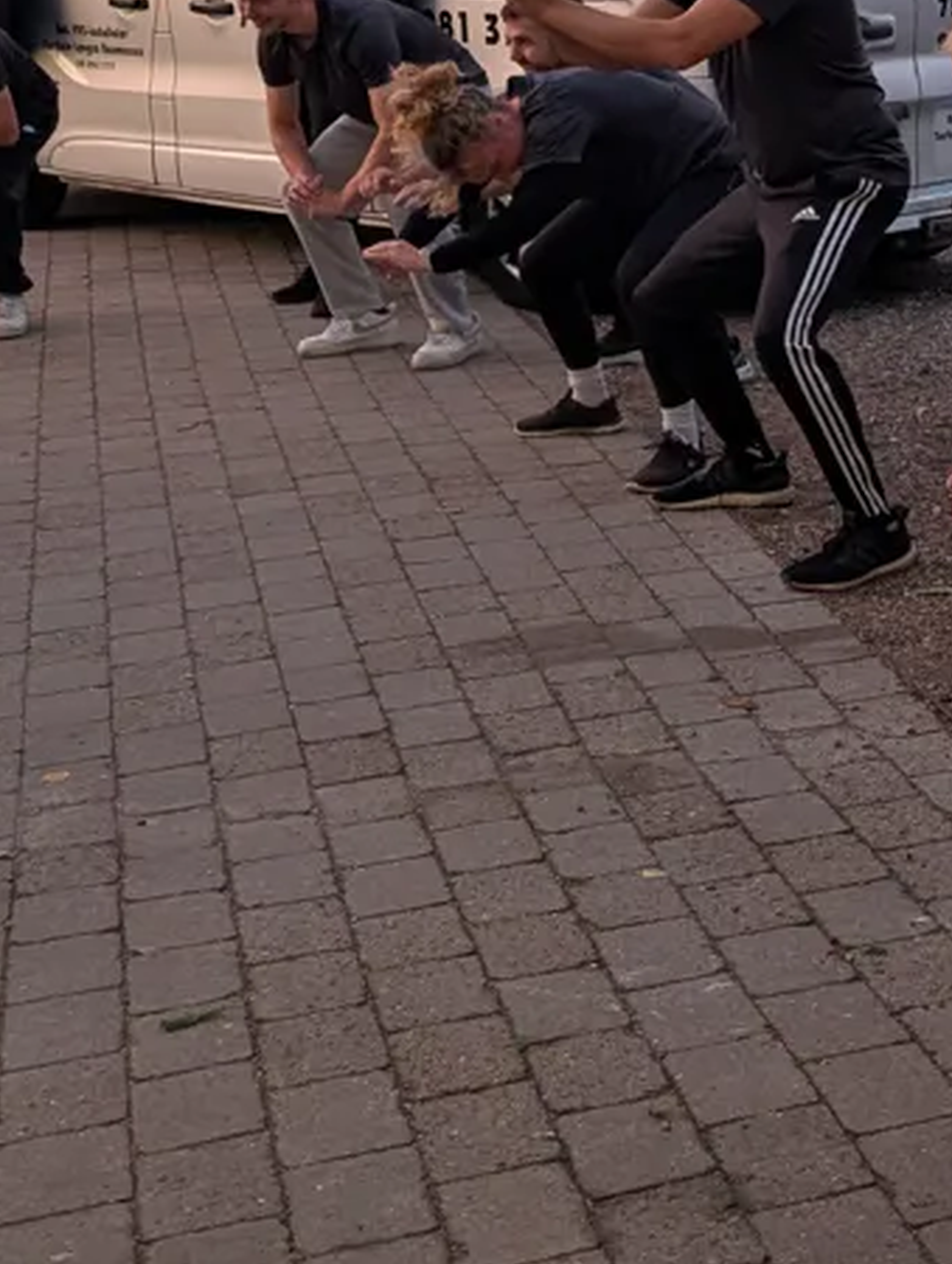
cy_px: 122
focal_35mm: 68
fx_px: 2486
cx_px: 1177
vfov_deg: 27.5
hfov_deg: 20.2
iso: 1058
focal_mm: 6.9
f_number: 1.68
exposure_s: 1/193
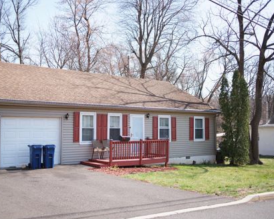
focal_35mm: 40
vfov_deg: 37.3
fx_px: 324
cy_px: 110
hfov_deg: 45.7
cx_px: 116
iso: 125
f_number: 2
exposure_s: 1/2000
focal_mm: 35
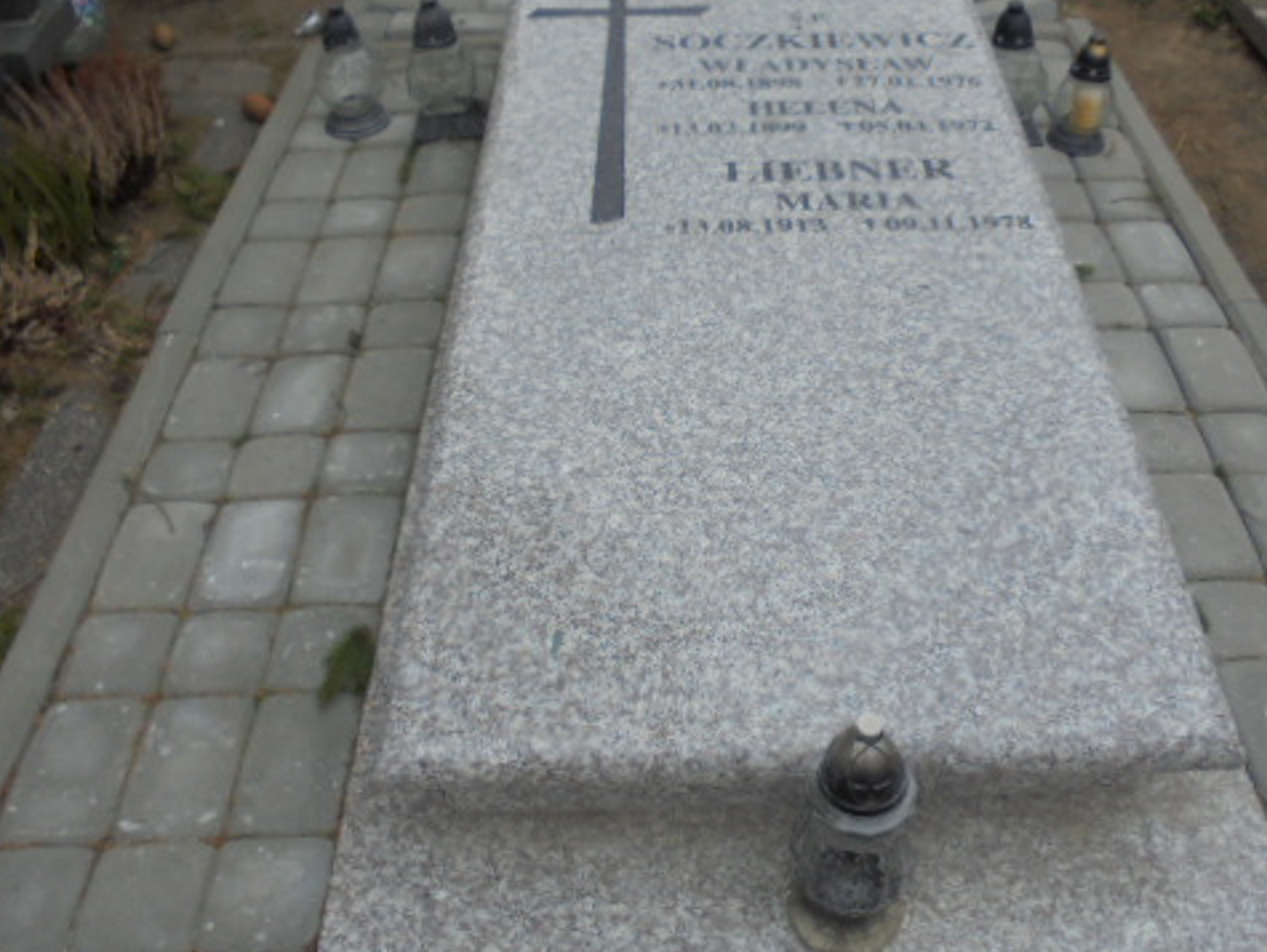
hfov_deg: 52.5
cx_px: 686
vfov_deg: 40.7
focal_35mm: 35
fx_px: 1282
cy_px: 411
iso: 100
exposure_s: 1/500
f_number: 3.5
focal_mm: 4.6
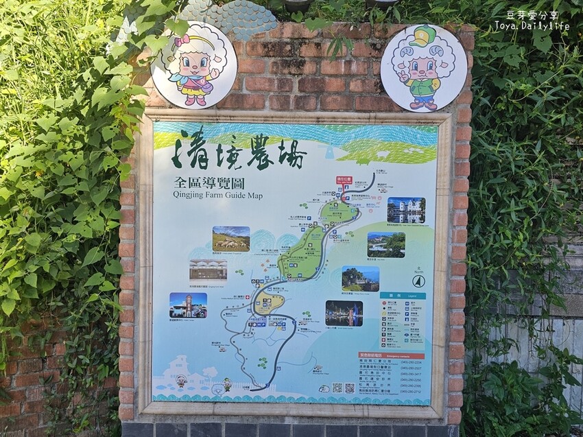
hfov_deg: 73.9
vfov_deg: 58.9
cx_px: 292
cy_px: 218
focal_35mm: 23
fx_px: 387
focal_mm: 6.3
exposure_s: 1/180
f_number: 1.7
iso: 20
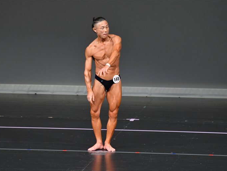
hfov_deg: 5.3
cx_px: 103
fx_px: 2460
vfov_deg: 4.0
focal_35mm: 375
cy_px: 86
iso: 4000
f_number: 5.6
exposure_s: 1/400
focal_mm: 230
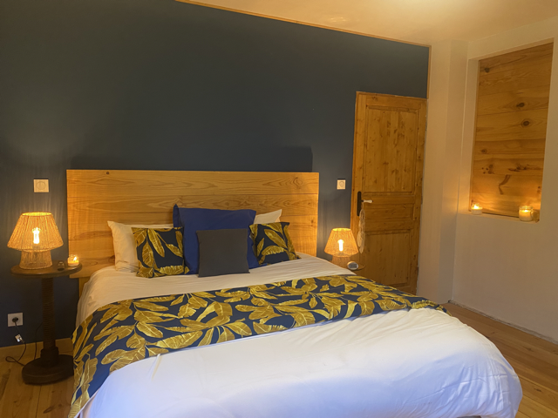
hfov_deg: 67.3
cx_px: 279
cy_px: 209
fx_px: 419
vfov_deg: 53.1
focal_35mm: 26
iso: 400
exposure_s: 1/33
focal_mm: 4.25
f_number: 1.8
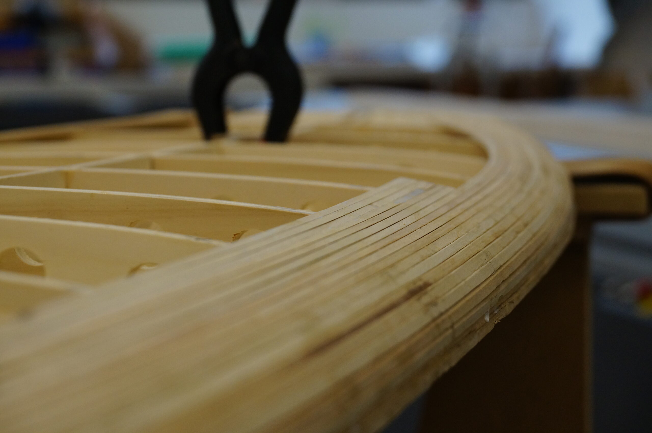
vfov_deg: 12.2
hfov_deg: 18.3
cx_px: 326
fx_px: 2026
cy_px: 216
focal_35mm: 112
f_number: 5.6
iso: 800
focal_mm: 75
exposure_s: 1/125
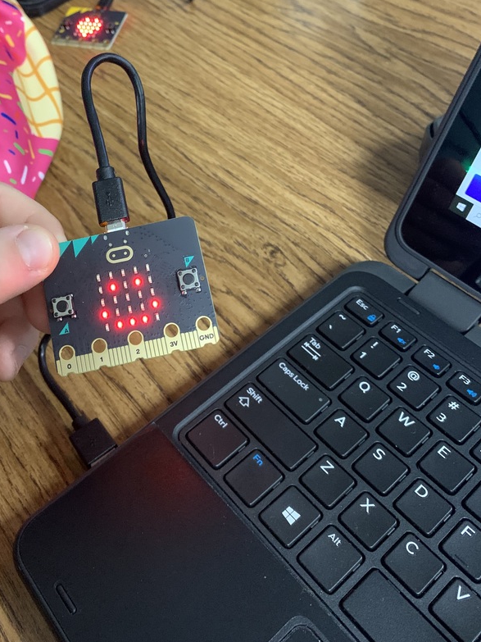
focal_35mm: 34
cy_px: 248
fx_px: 630
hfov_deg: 41.3
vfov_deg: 53.5
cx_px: 167
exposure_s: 1/31
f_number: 1.8
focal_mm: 4.25
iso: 400
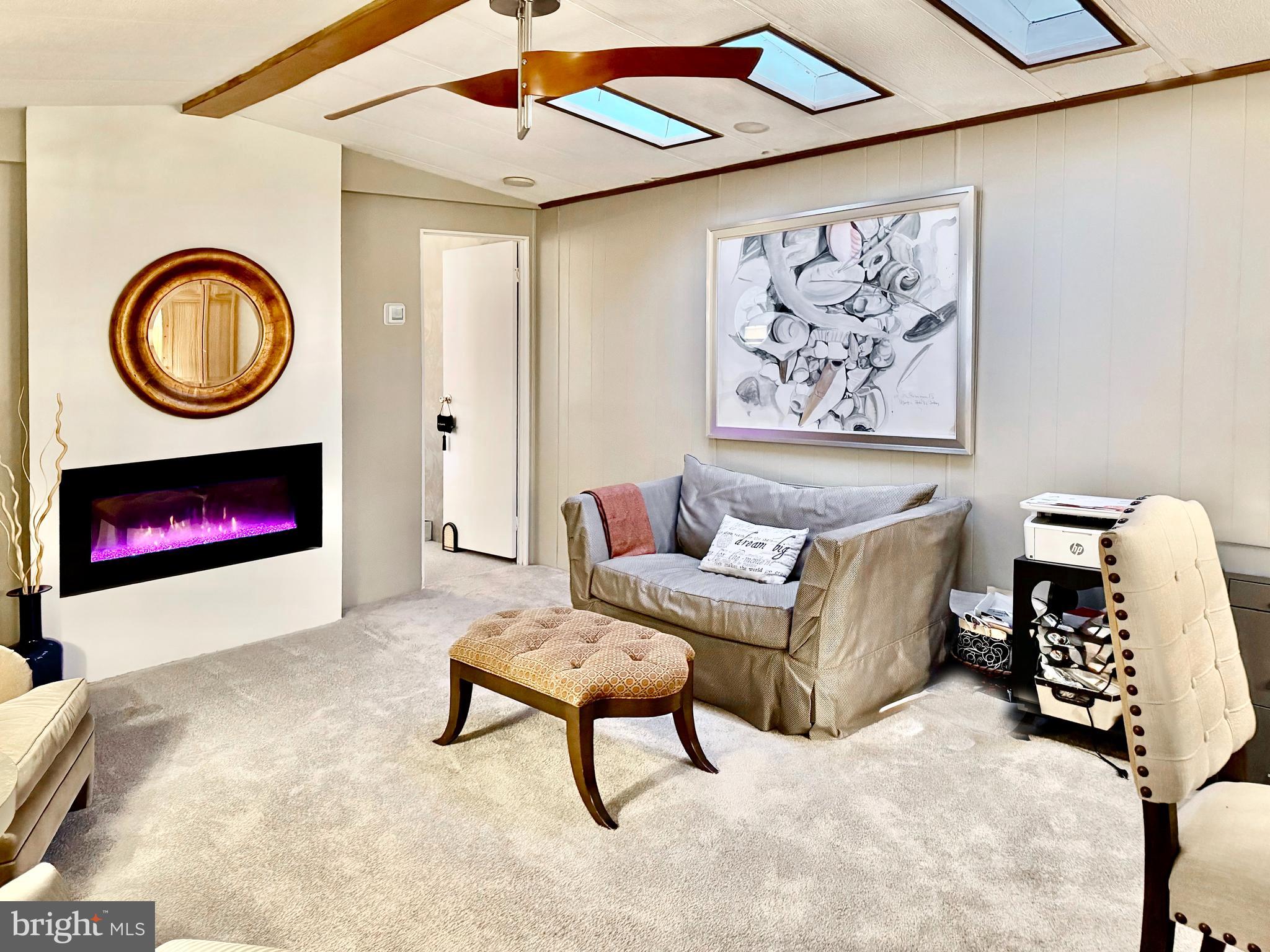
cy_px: 476
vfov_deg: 56.8
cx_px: 635
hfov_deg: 71.6
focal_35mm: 24
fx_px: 881
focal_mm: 6.76
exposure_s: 1/40
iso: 1000
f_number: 1.78
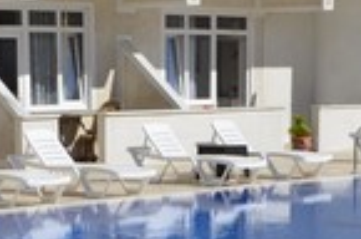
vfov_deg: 9.8
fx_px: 1321
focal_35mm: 132
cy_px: 421
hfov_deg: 15.6
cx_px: 169
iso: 100
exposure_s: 1/180
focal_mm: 18
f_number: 11
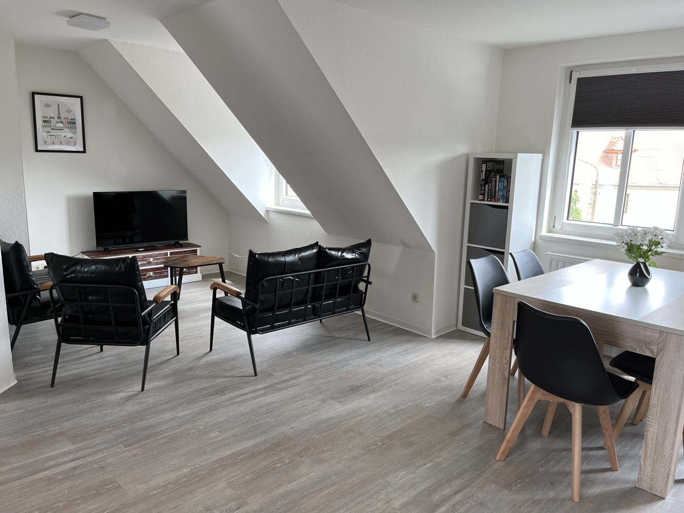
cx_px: 342
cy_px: 256
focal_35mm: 26
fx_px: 514
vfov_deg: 53.1
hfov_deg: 67.3
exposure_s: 1/121
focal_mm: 5.1
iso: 125
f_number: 1.6
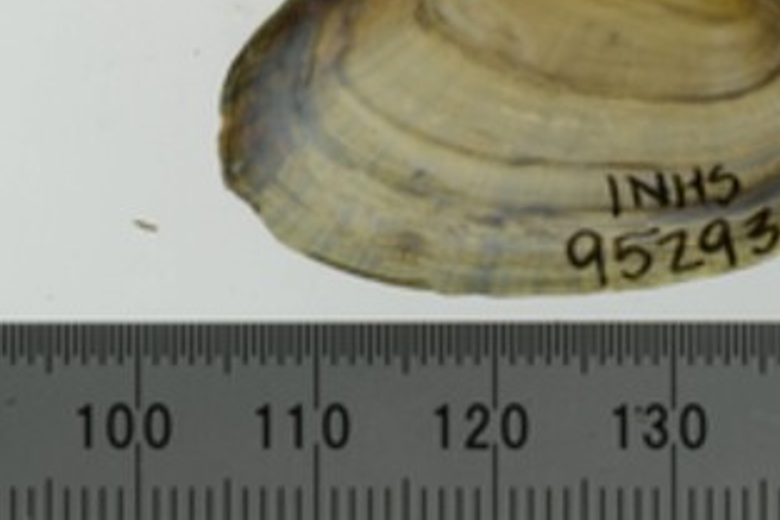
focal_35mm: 231
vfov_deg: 5.8
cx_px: -280
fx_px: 5005
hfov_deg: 8.8
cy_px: -474
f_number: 32
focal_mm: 60
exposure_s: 1/10
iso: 100
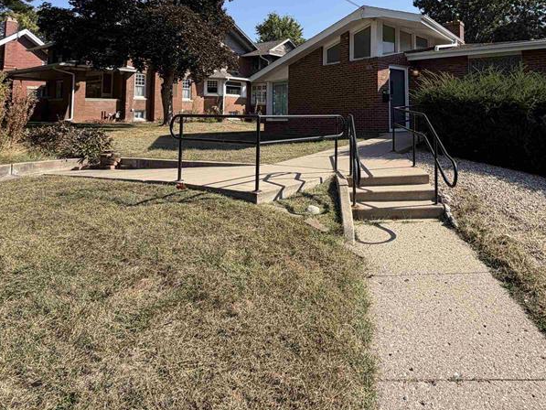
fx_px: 379
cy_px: 94
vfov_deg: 53.8
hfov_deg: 68.9
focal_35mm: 24
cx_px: 378
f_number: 2.2
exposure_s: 1/770
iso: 25
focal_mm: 2.22
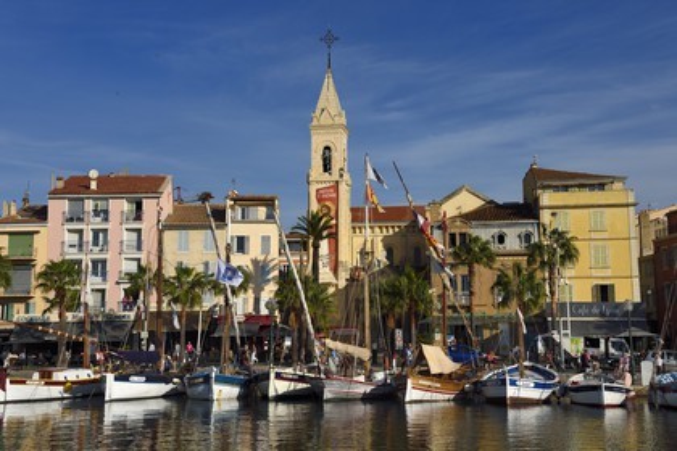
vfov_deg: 28.1
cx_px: 338
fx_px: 903
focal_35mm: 48
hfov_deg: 41.1
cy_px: 226
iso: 200
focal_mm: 48
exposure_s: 1/500
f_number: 11
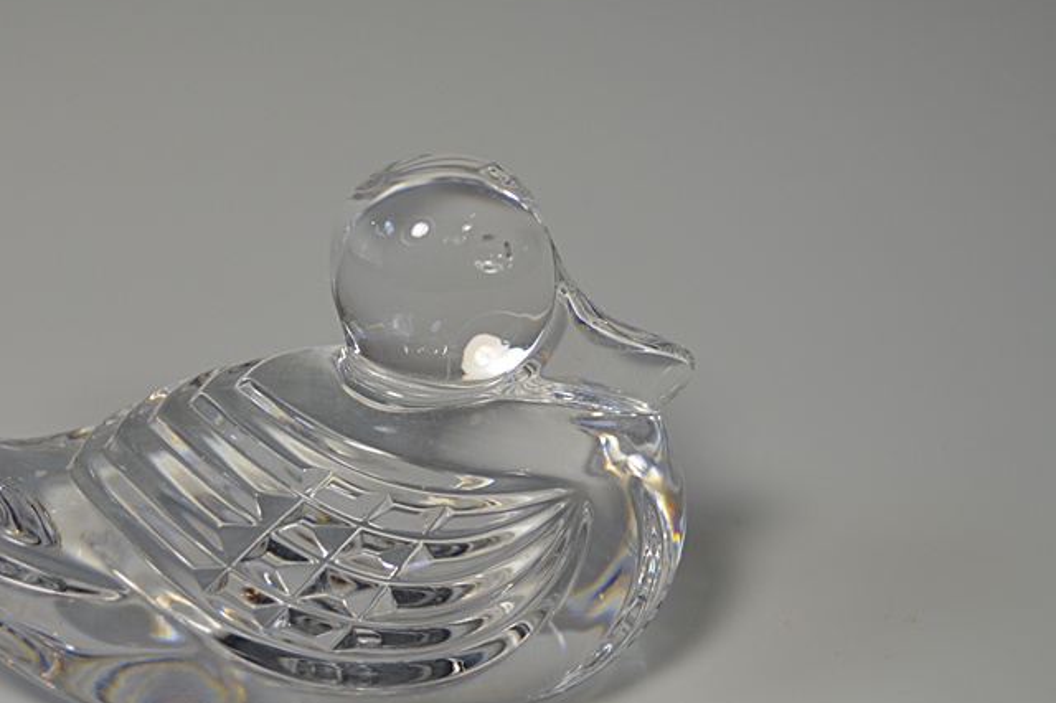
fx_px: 2609
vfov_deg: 15.3
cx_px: 337
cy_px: 392
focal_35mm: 89
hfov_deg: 22.8
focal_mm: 38
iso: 140
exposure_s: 1/125
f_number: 5.6
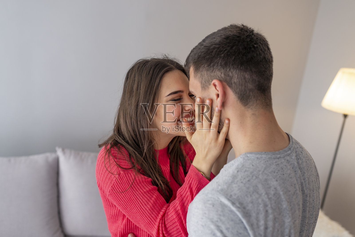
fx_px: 345
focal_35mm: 35
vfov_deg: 37.9
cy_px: 118
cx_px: 178
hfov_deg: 54.4
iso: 320
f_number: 2.8
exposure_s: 1/125
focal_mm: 35
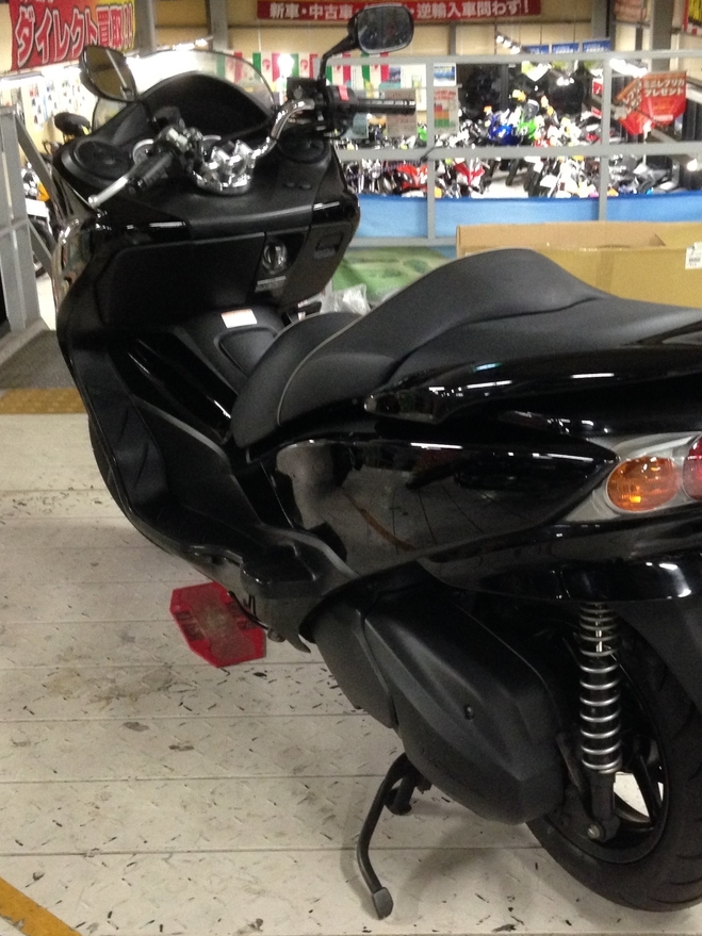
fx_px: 1217
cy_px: 460
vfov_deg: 42.1
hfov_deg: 31.9
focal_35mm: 45
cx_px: 468
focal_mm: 4.12
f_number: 2.4
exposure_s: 1/20
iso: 320
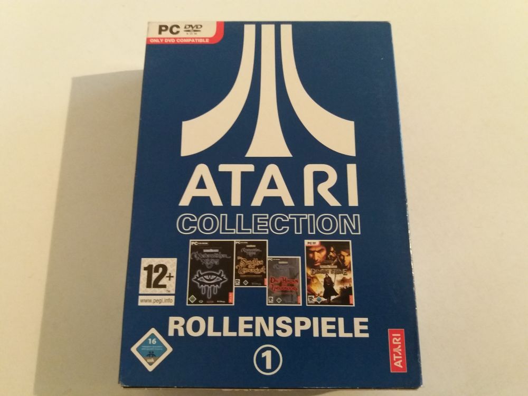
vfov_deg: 49.7
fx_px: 427
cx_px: 264
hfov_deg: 63.4
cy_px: 198
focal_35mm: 28
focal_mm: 3.7
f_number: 1.9
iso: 500
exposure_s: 1/17
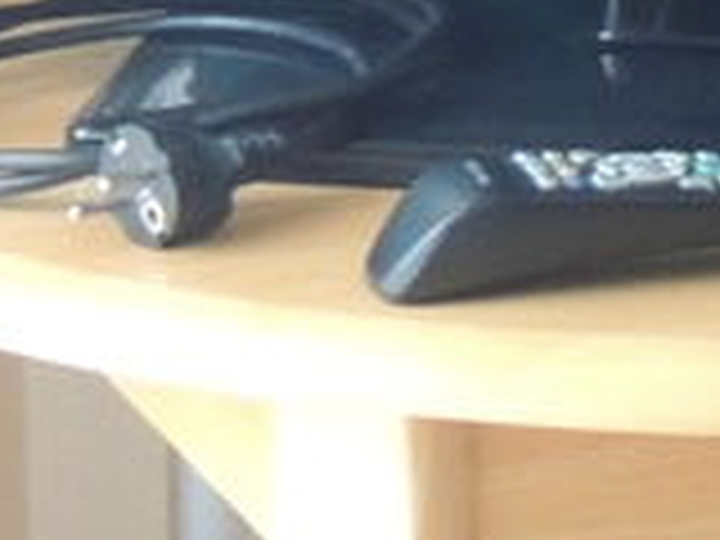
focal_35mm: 344
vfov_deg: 4.3
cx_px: 688
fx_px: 7155
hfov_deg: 5.7
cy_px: -405
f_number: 3.7
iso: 800
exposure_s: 1/8
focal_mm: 9.8
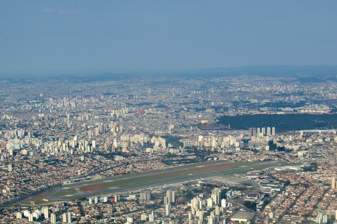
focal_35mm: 78
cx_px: 162
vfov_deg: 17.4
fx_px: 728
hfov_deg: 26.1
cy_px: 170
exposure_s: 1/400
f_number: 10
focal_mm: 31
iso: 200
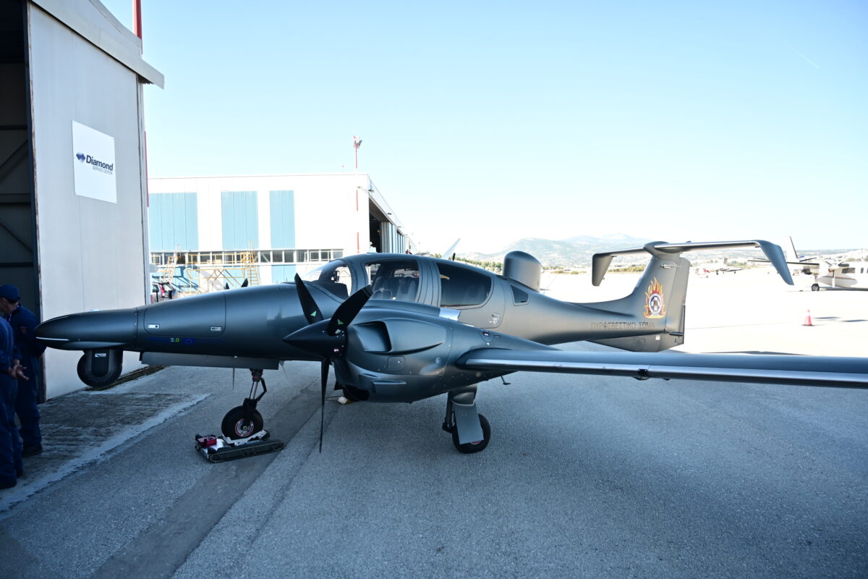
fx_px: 579
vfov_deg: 53.1
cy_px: 290
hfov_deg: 73.7
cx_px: 434
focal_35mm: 24
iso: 640
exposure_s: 1/1250
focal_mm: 24
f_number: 4
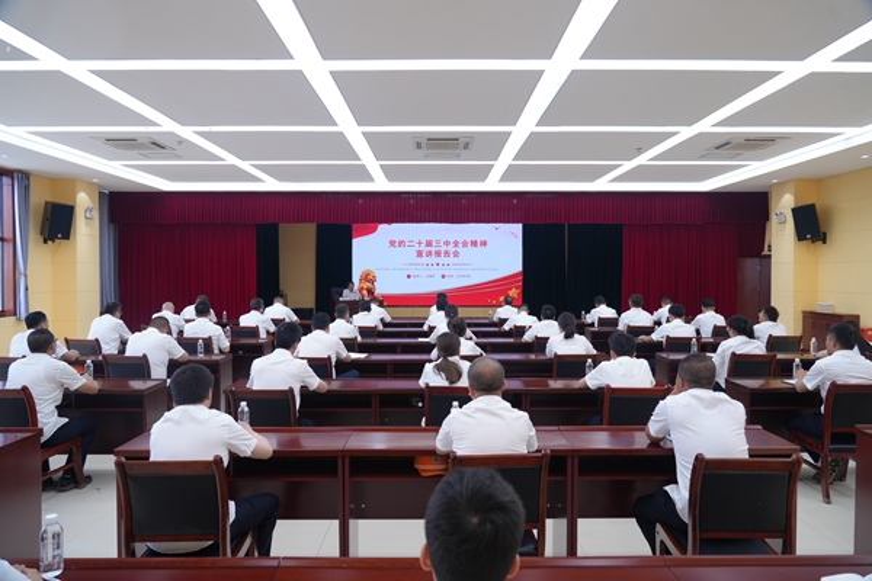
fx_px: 581
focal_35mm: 24
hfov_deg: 73.7
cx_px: 436
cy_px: 290
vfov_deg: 53.1
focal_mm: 24
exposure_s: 1/125
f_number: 4.5
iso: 1250
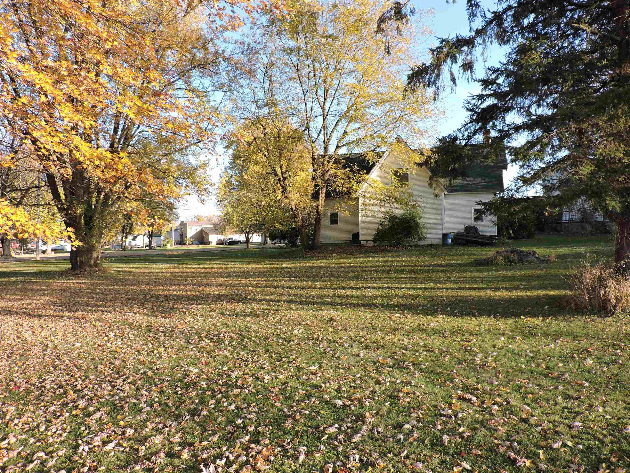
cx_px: 315
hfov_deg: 71.6
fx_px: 437
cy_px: 236
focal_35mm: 24
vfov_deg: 56.8
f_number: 3
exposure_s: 1/250
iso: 100
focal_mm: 4.3
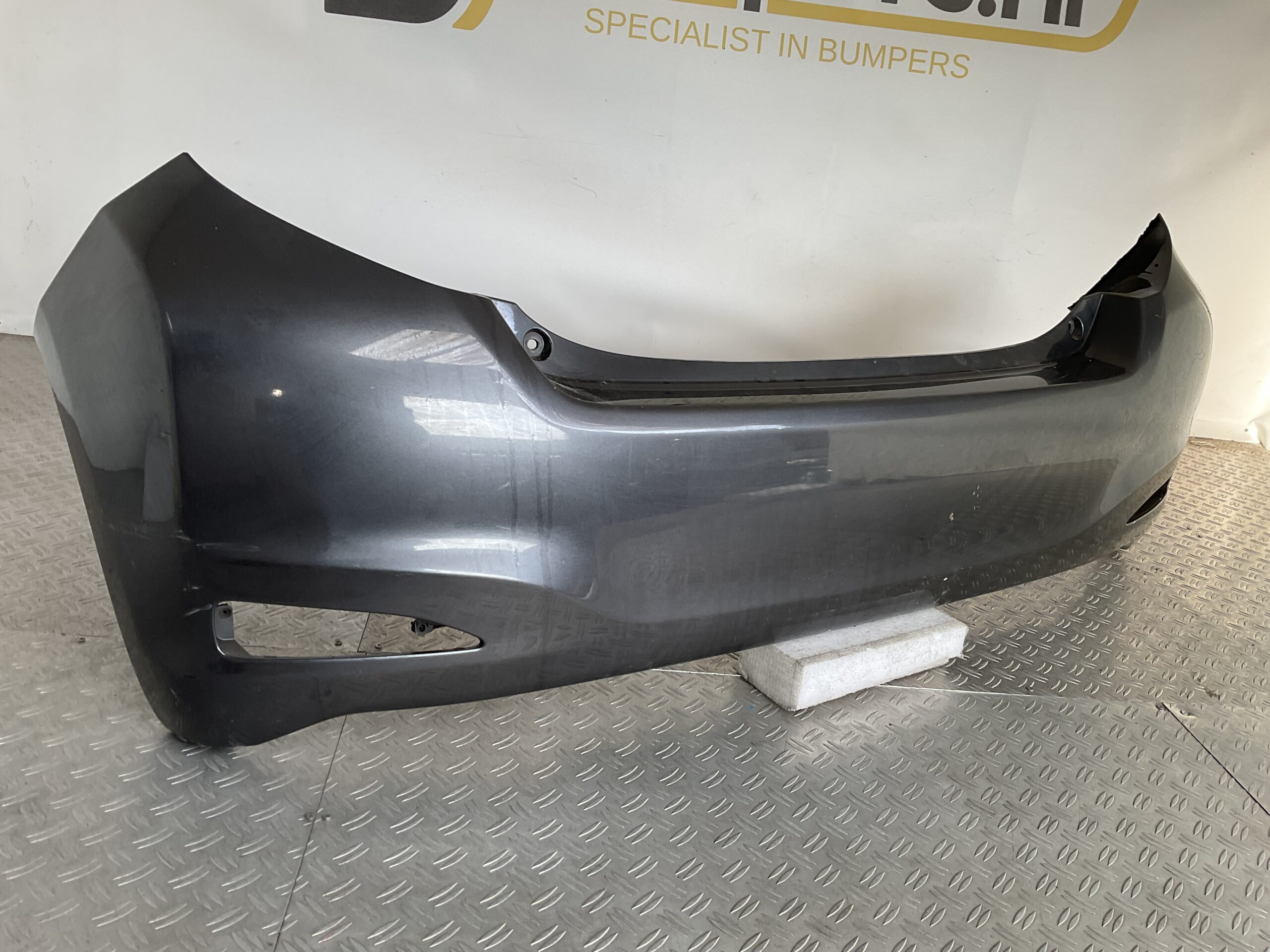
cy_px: 476
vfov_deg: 48.2
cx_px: 635
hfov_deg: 61.7
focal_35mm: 29
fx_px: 1064
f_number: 1.8
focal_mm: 3
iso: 25
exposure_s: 1/100
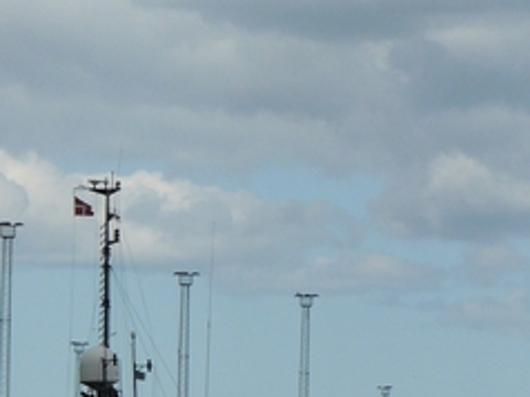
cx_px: -22
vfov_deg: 3.4
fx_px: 6761
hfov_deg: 4.5
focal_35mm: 442
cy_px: 446
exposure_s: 1/400
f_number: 6.3
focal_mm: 29.1
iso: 100
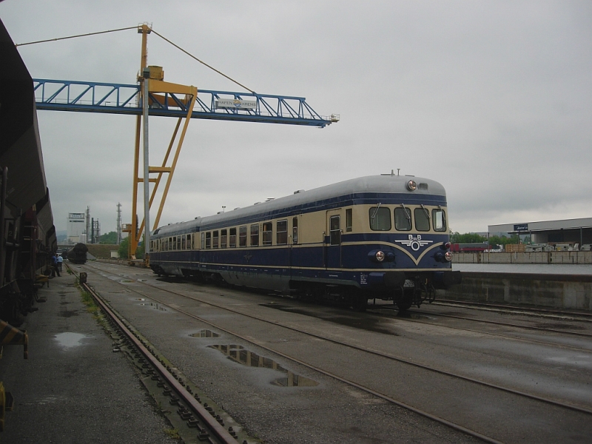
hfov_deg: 49.0
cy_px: 222
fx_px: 650
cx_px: 296
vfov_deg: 37.7
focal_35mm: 38
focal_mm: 7.8
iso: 79
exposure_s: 1/418
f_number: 2.8
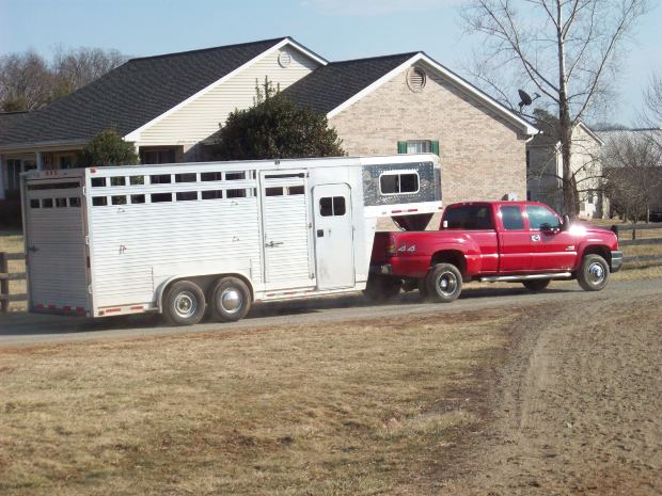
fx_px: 1759
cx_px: 331
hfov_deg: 21.3
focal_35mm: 92
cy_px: 248
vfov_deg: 16.1
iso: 80
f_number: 4.7
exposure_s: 1/617
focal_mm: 15.3
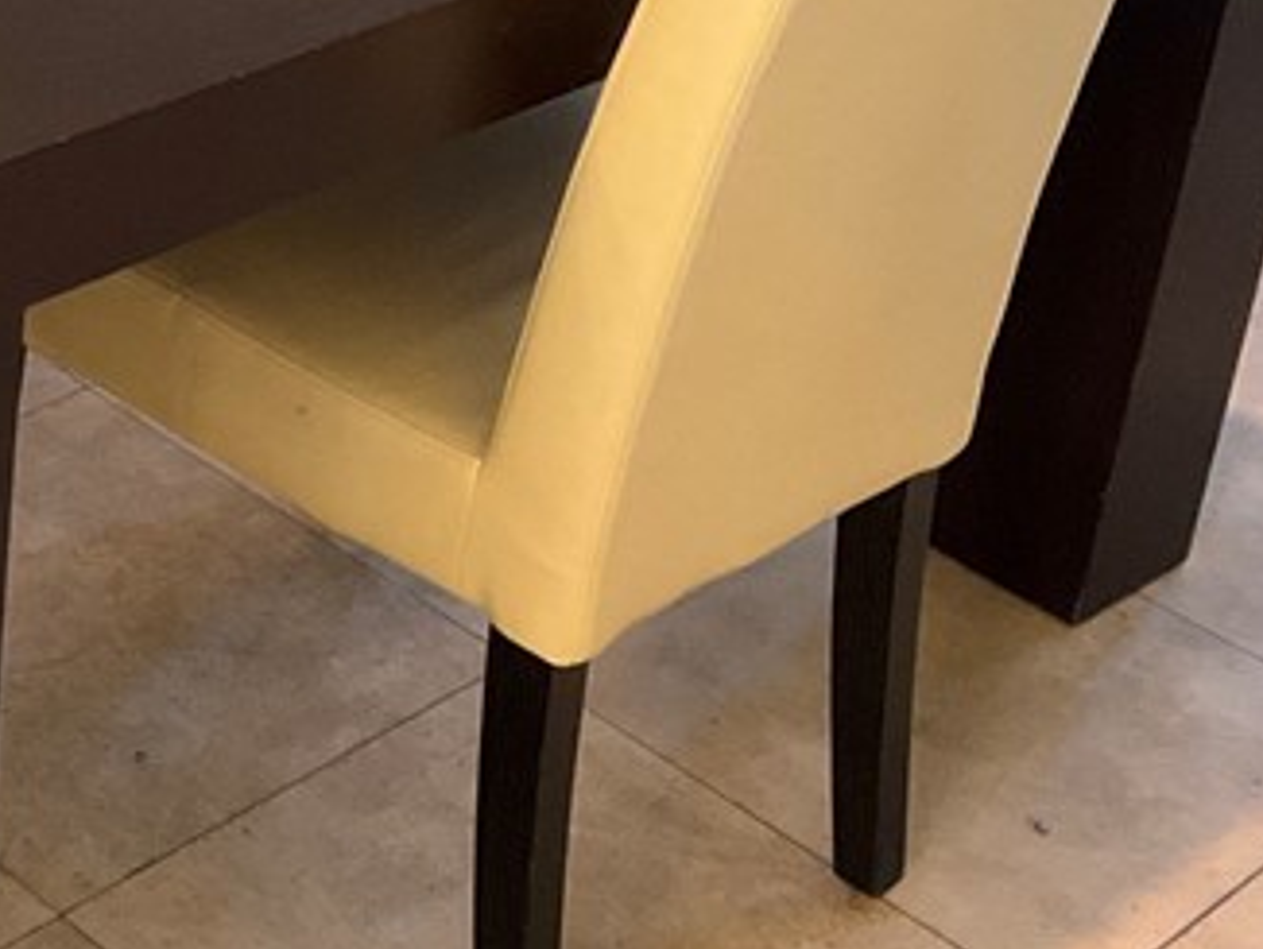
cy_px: -35
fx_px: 3323
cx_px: -205
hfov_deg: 20.3
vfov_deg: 15.9
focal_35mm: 91
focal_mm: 3
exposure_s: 1/40
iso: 320
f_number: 1.8
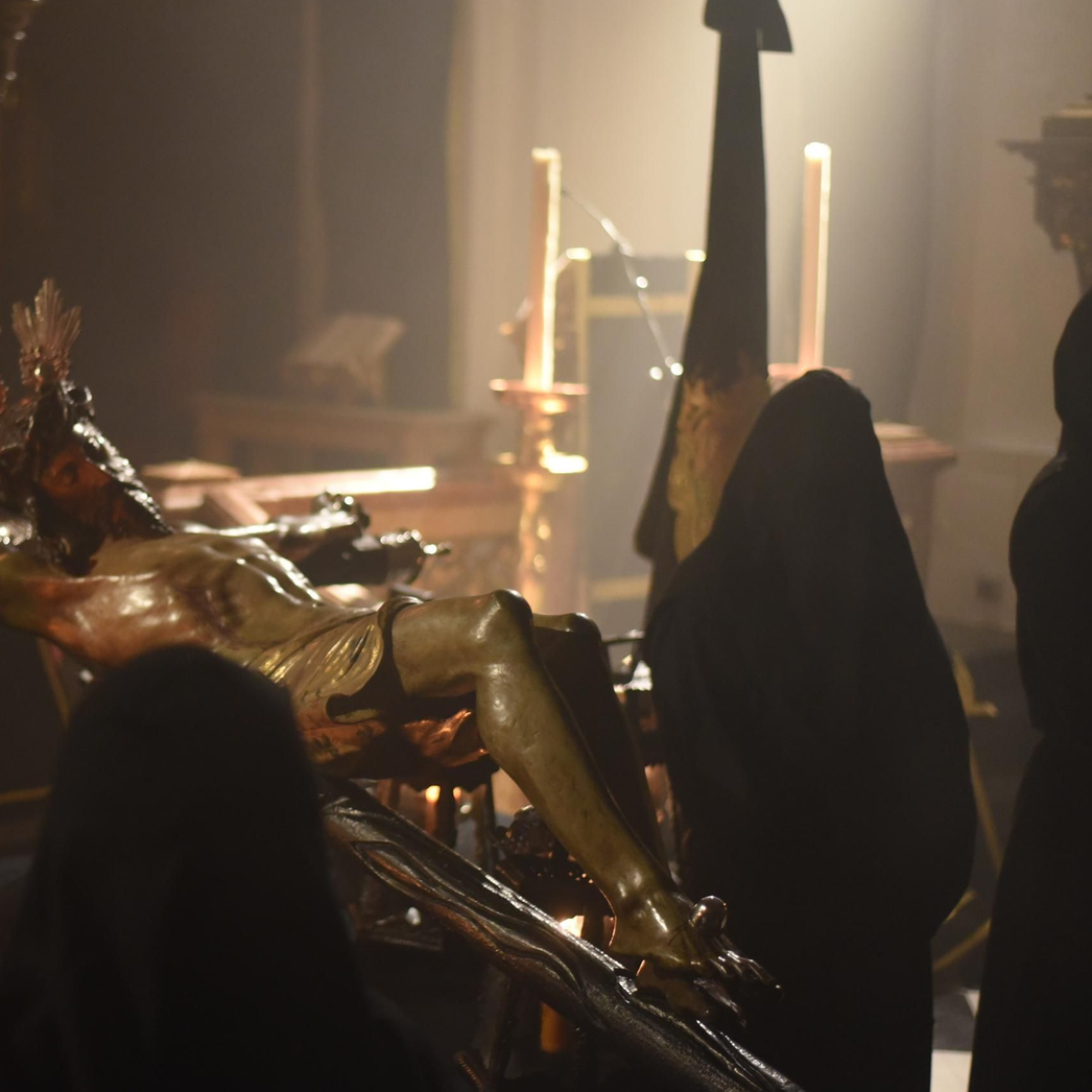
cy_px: 553
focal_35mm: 65
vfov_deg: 26.5
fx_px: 2320
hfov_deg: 26.2
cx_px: 274
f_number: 1.8
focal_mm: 50
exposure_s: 1/50
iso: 2800
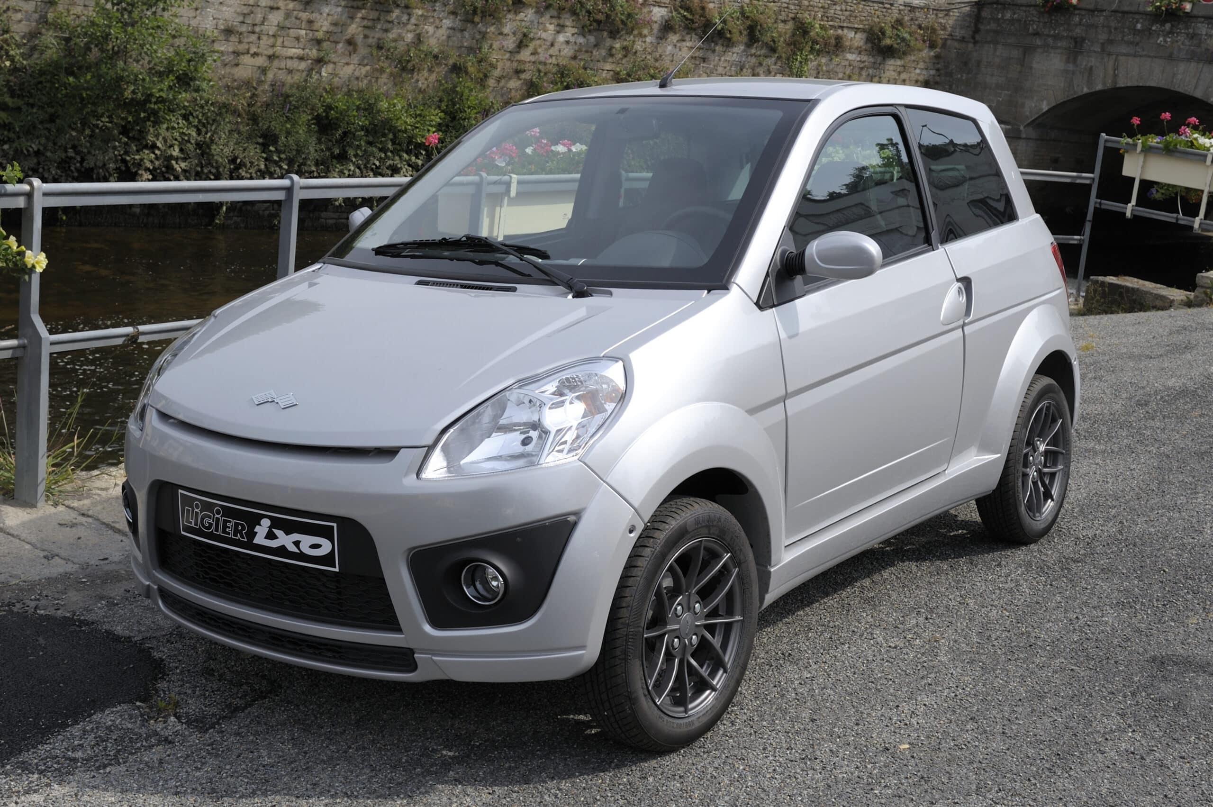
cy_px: 404
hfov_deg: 58.8
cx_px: 606
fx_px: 1077
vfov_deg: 41.1
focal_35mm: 32
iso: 200
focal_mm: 32
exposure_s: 1/400
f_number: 10
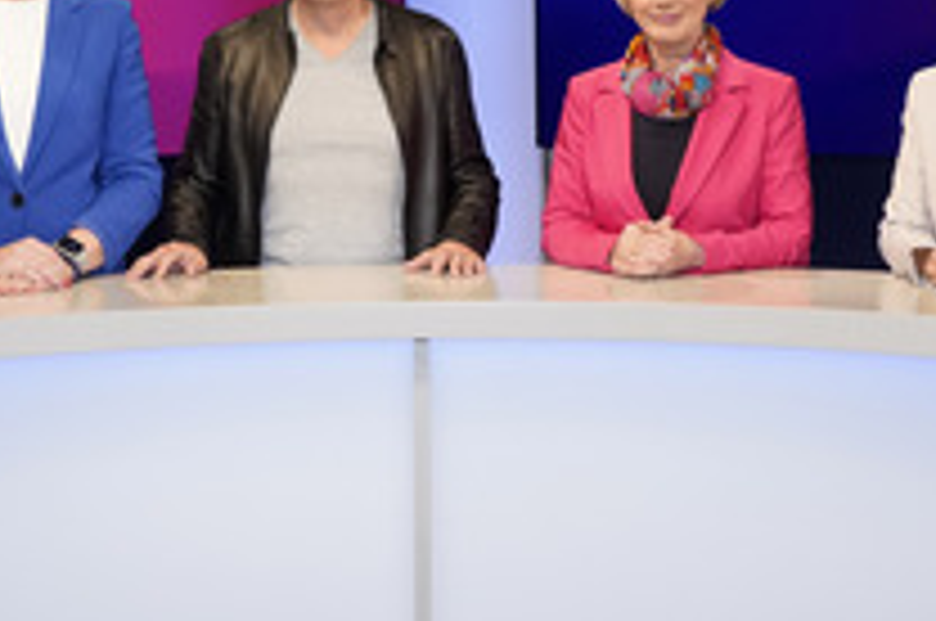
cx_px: 313
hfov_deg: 30.8
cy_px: 184
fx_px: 1687
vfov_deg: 20.7
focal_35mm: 65
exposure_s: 1/160
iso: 2000
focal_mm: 30
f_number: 5
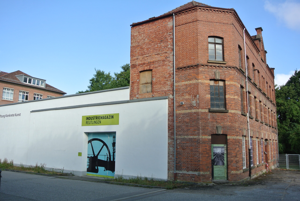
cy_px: 100
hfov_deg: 61.8
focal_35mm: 30
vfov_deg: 43.8
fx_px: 250
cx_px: 150
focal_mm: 11.4
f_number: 4
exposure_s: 1/500
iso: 100
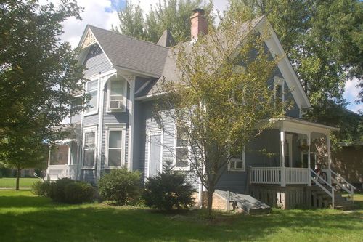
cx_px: 182
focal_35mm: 39
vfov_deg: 34.2
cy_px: 121
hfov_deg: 49.6
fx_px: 393
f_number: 8
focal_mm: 26
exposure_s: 1/250
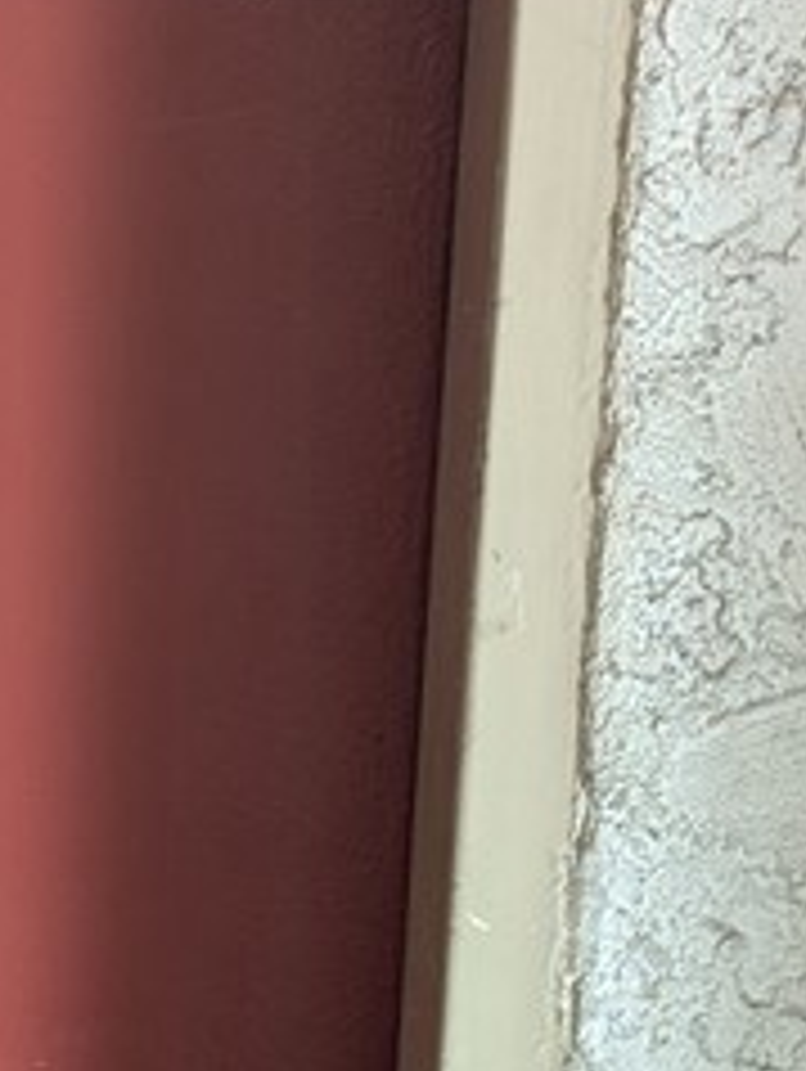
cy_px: 1658
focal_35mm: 103
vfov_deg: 17.0
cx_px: -191
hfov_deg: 13.9
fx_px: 3192
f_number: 1.85
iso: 106
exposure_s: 1/120
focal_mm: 6.81
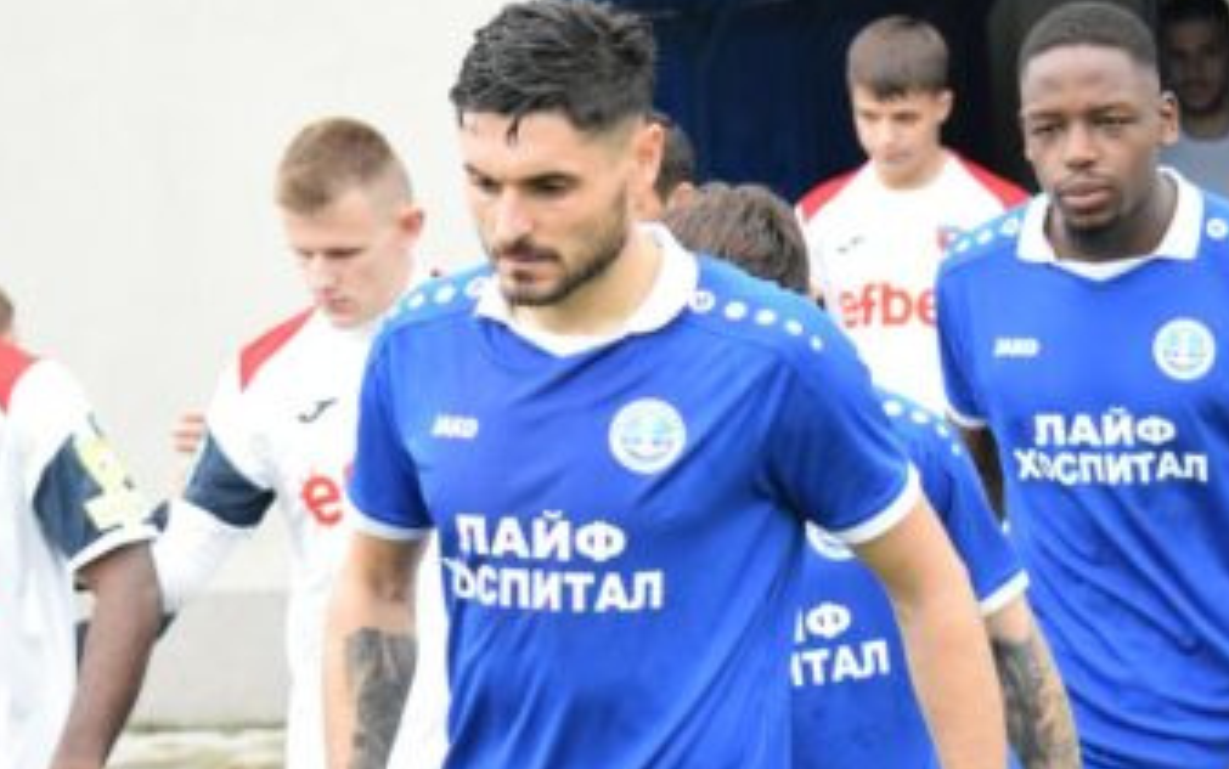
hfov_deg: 11.8
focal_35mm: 177
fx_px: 5931
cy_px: 343
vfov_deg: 7.4
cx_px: 810
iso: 3200
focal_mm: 62
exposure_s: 1/1250
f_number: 4.5
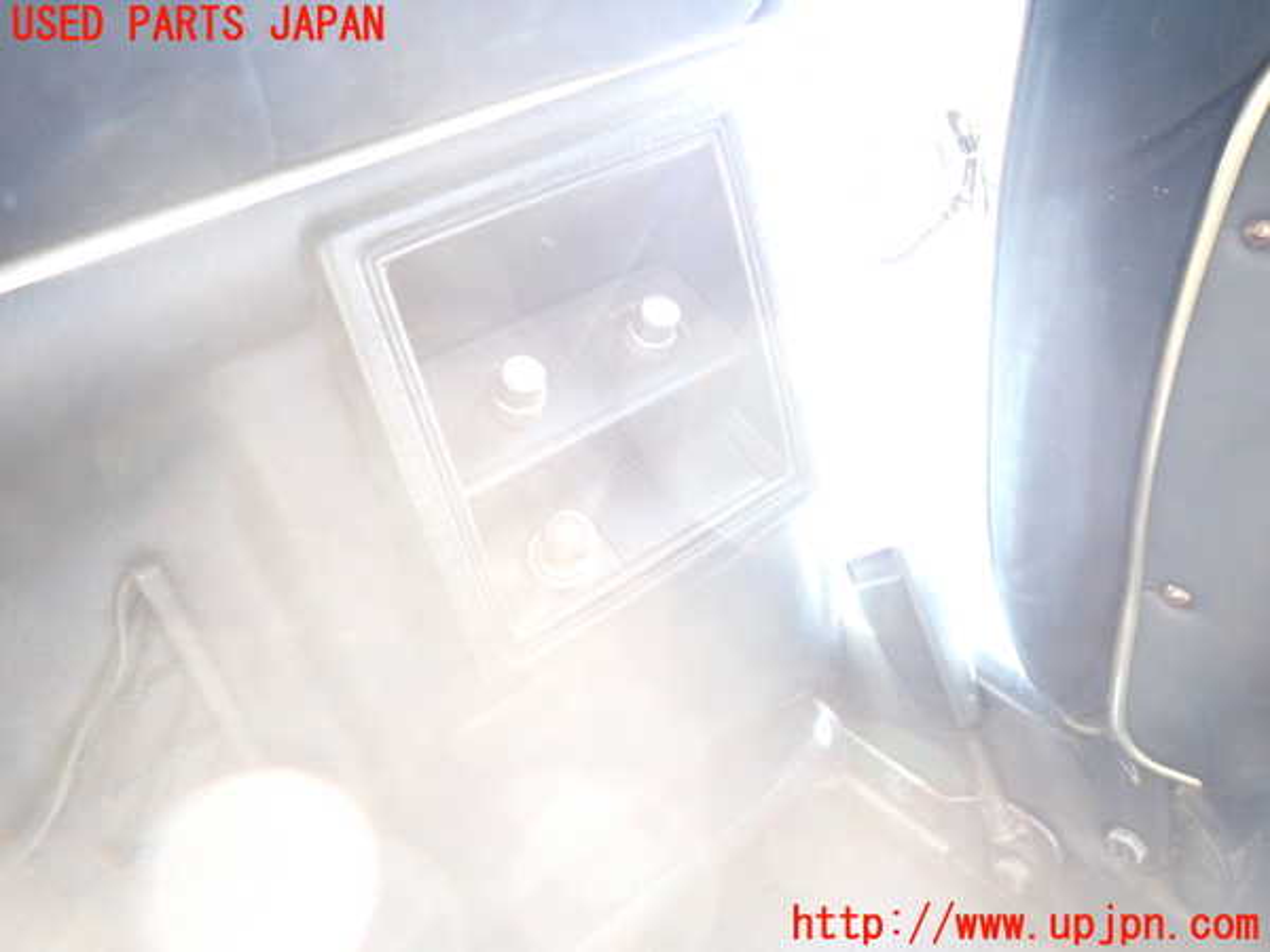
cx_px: 635
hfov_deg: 69.4
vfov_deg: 54.9
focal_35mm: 25
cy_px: 476
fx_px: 917
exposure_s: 1/30
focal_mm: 4.5
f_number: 2
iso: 320
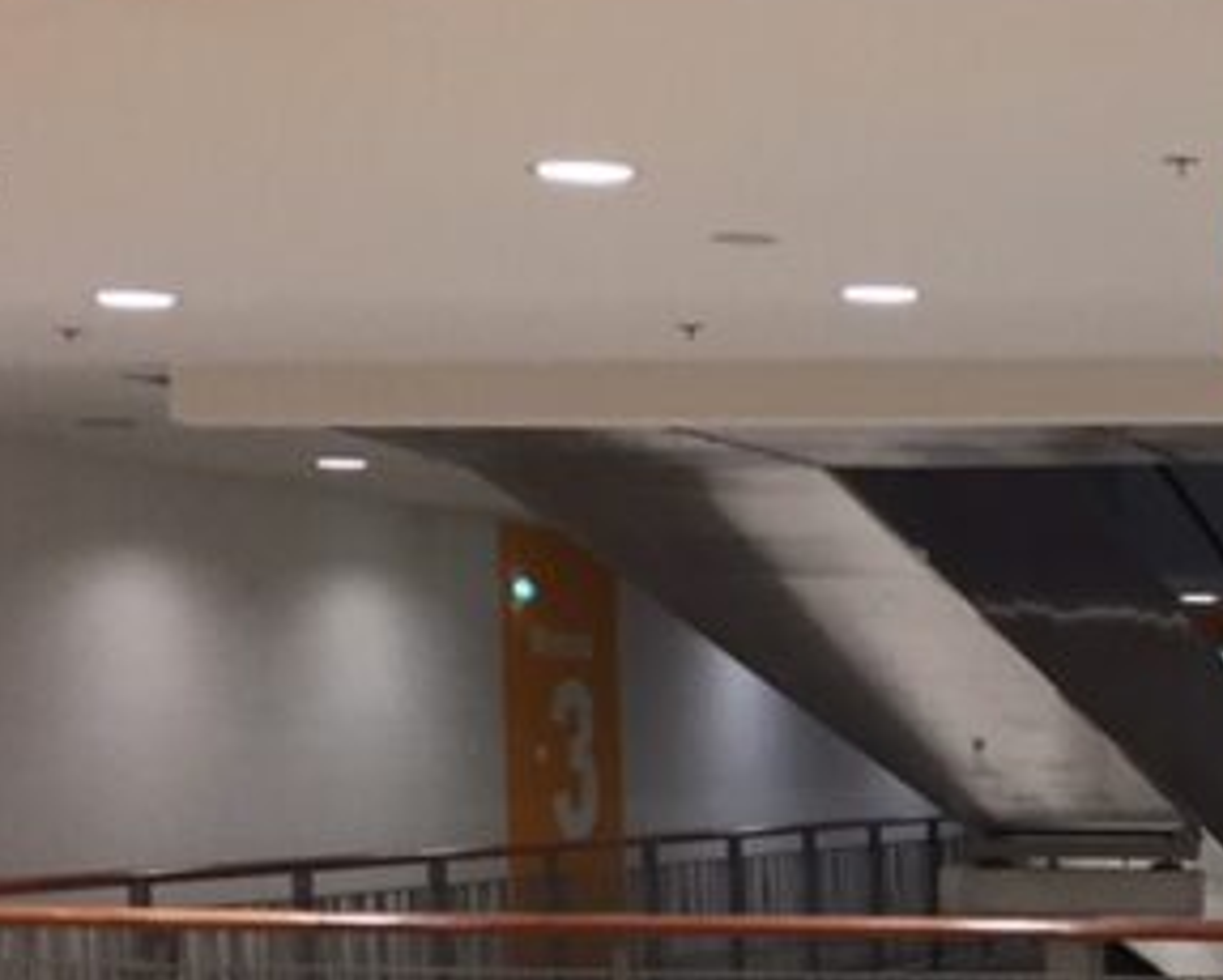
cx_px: 1410
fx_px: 3658
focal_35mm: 101
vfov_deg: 14.6
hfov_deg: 18.2
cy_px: 1300
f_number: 2.2
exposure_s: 1/33
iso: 64
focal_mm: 4.15
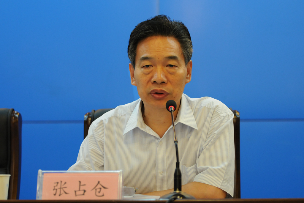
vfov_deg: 13.0
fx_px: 887
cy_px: 102
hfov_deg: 19.5
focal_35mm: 105
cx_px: 152
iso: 800
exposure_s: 1/30
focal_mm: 70
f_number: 2.8
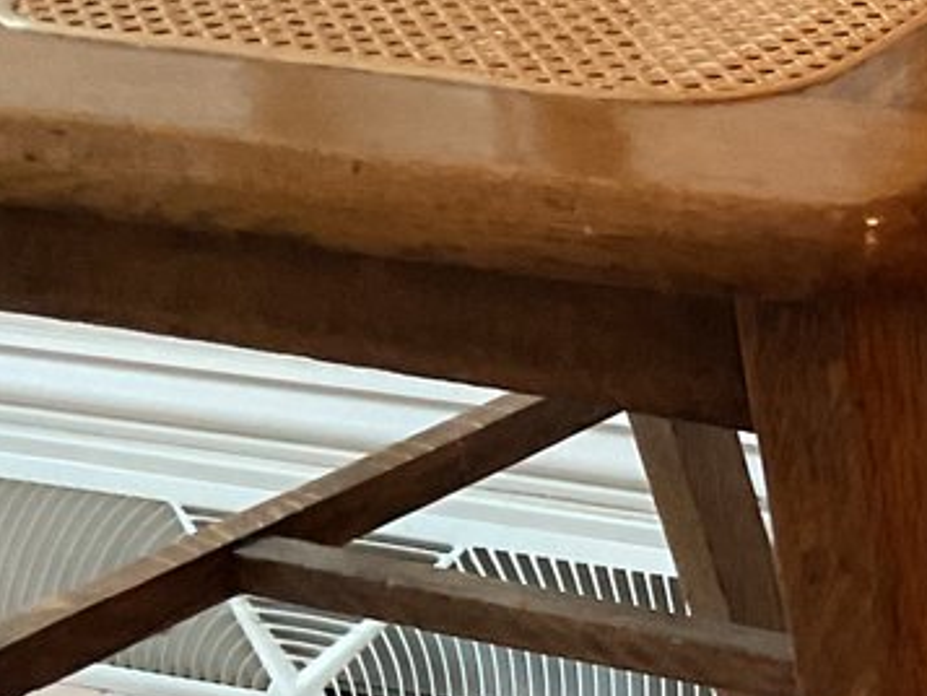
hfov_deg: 14.8
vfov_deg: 11.7
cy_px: 957
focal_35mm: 123
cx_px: 1414
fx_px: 3295
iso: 250
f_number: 1.8
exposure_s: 1/60
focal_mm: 3
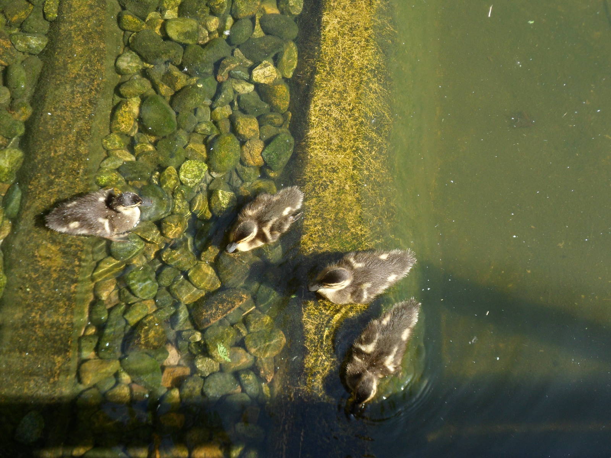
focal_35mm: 68
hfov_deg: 28.6
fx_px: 1200
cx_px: 306
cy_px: 229
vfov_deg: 21.6
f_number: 4.7
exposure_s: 1/180
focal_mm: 10.6
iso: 80
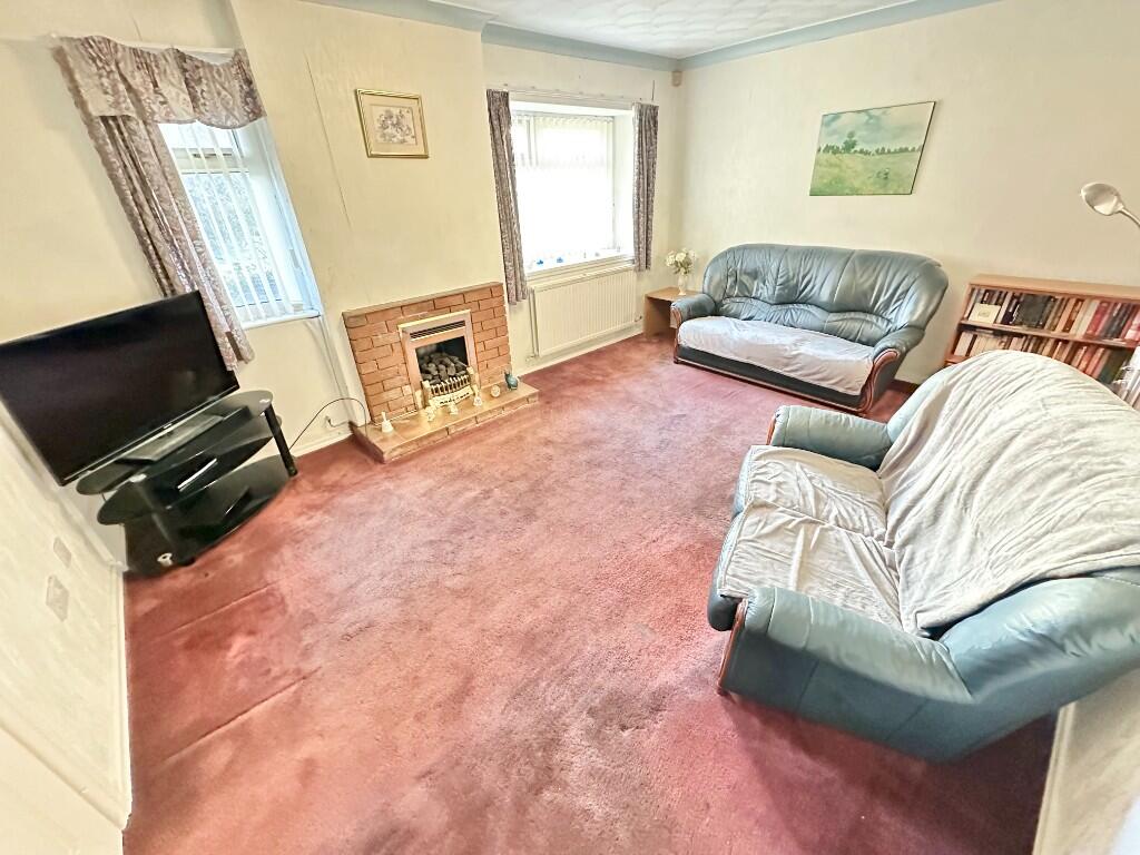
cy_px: 428
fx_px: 461
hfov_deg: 102.1
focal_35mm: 14
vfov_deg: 85.7
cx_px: 570
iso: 1250
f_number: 2.2
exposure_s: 1/34
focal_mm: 2.22
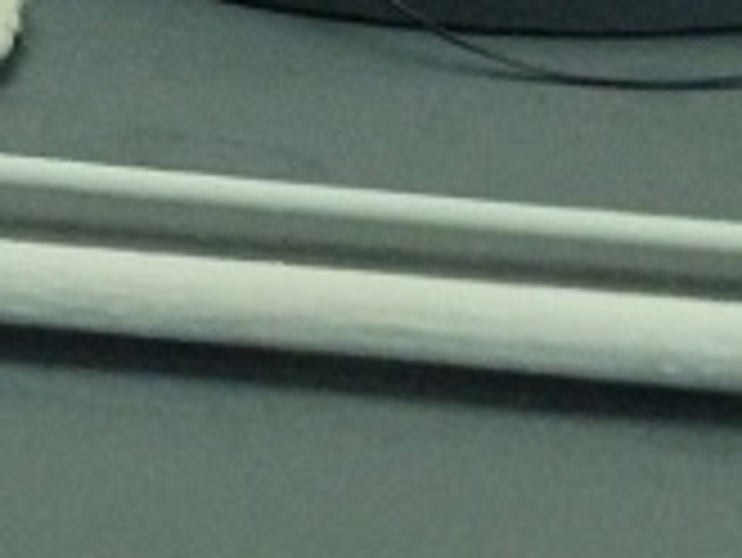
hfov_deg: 11.6
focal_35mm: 167
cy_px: 99
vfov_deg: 8.9
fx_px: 3582
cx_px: -121
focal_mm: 8.2
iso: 1600
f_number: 4.2
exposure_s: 1/125
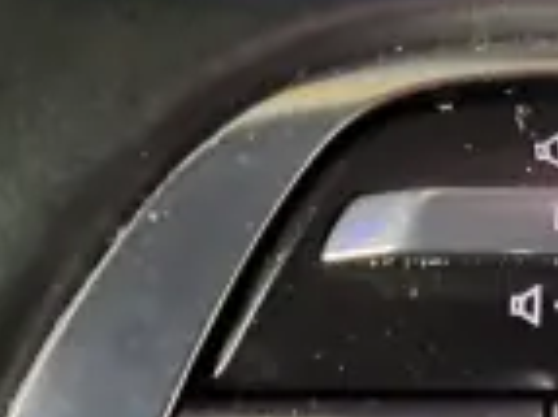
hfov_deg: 26.3
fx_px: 1095
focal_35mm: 68
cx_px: 620
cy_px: 405
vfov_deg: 20.9
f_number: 1.8
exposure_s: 1/20
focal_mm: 4
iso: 1600
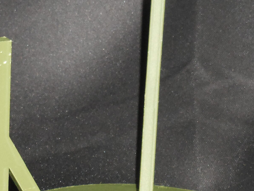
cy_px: 175
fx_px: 1269
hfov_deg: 11.4
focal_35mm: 173
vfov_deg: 8.5
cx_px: 113
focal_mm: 14.5
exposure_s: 1/60
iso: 560
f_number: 4.9
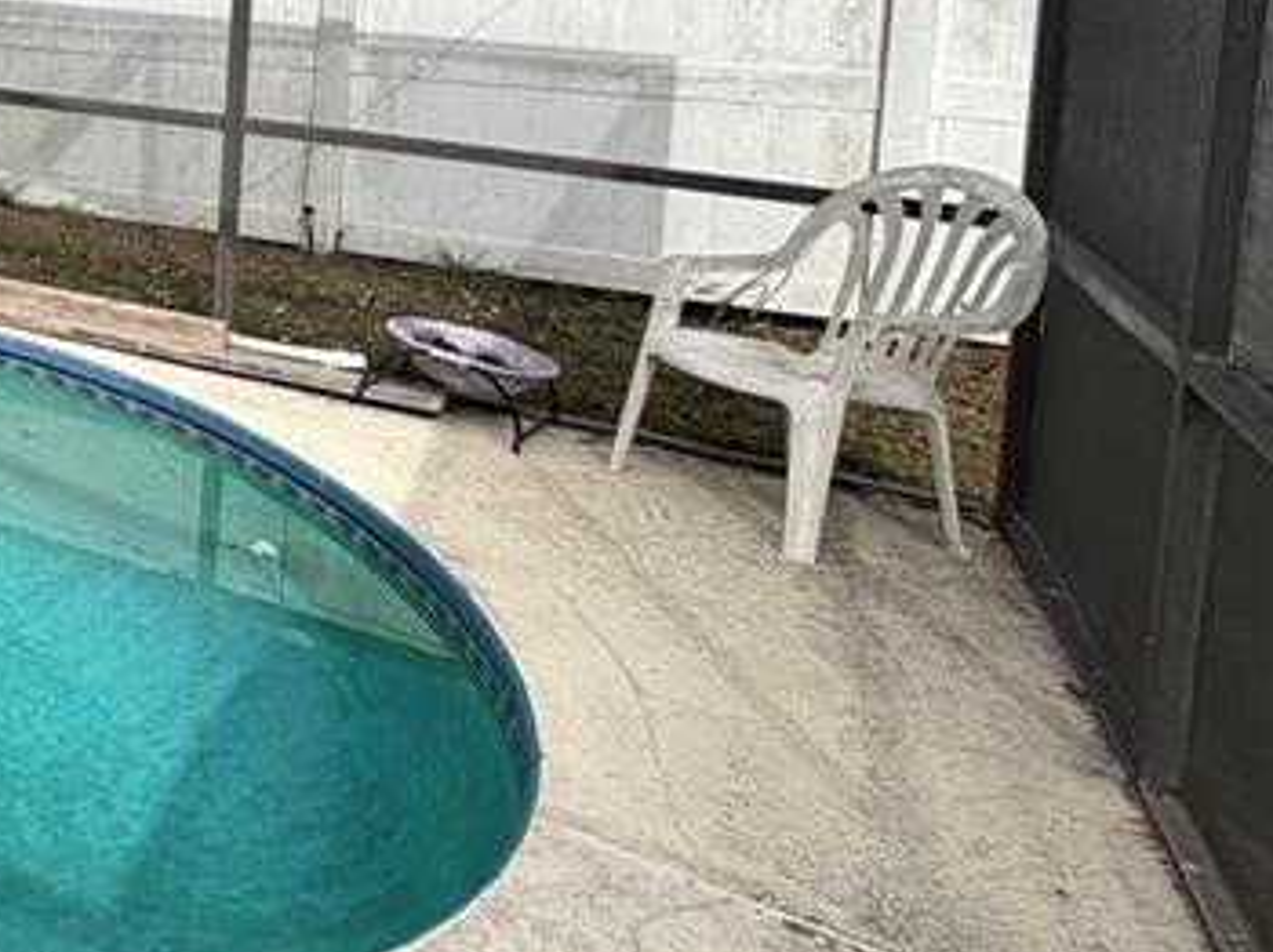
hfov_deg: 29.8
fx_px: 1507
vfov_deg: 31.9
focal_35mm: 41
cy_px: -36
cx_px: -582
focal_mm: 2.22
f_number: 2.2
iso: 32
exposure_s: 1/770
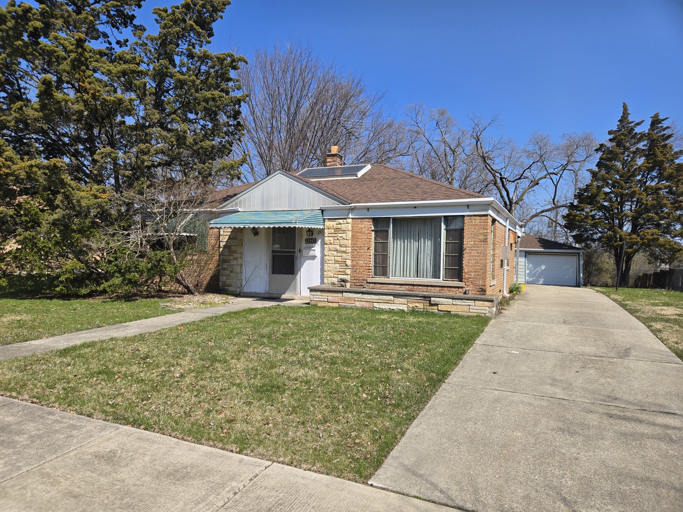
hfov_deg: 73.9
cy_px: 256
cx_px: 342
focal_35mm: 23
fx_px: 454
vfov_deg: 58.9
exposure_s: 1/1936
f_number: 1.8
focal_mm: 5.4
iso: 25
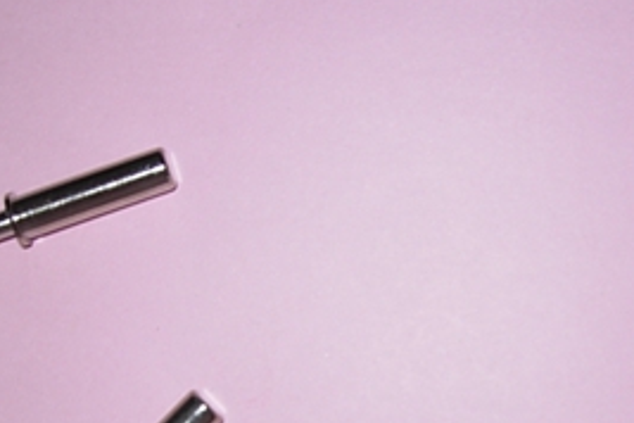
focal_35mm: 70
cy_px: 384
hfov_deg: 28.5
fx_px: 1233
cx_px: 451
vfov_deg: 19.1
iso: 50
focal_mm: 7.5
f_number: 3.8
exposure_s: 1/45.2
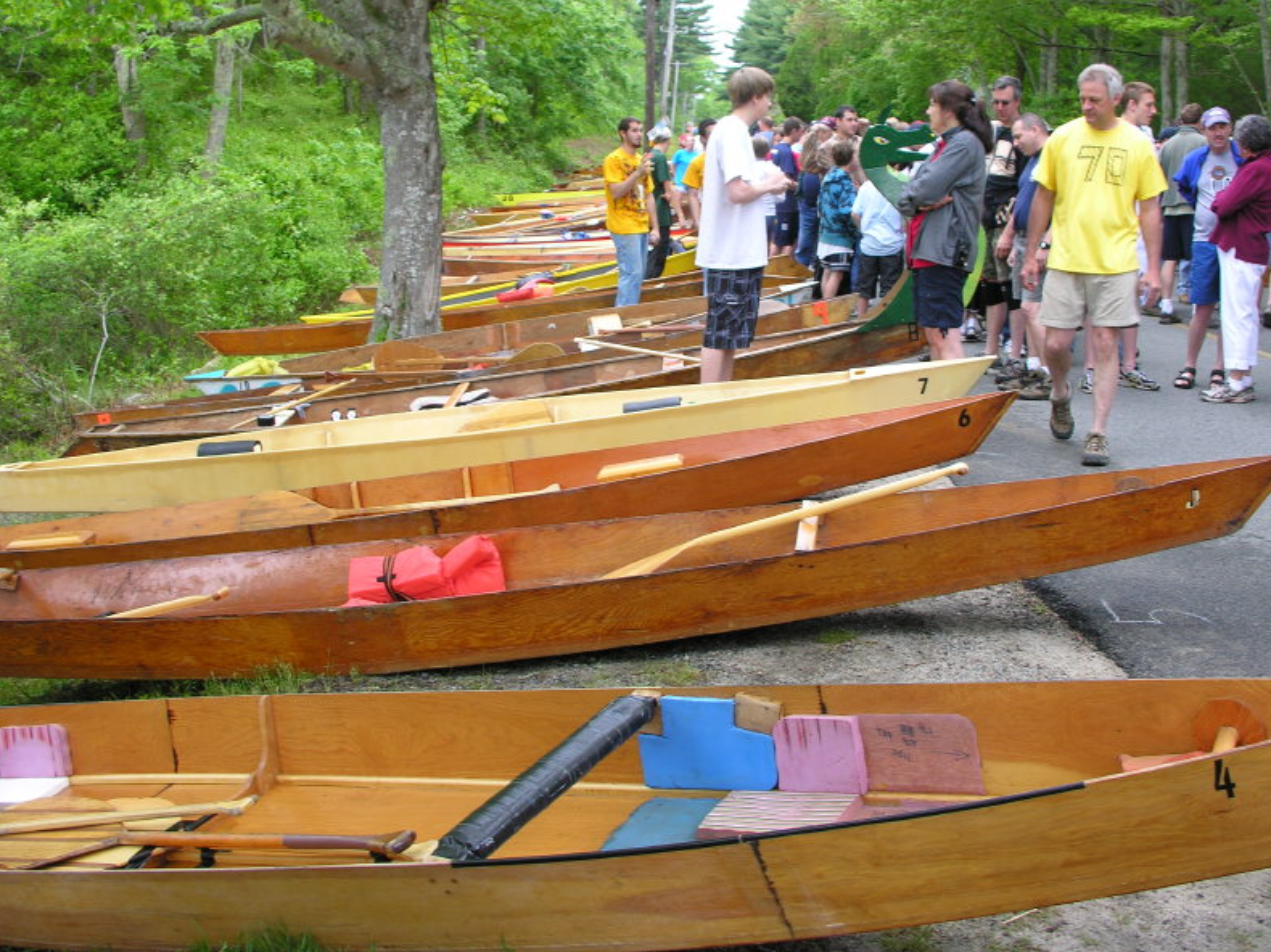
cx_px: 698
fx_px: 1432
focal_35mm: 39
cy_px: 425
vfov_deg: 36.8
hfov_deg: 47.8
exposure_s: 1/43.5
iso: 50
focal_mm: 8.9
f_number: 3.6
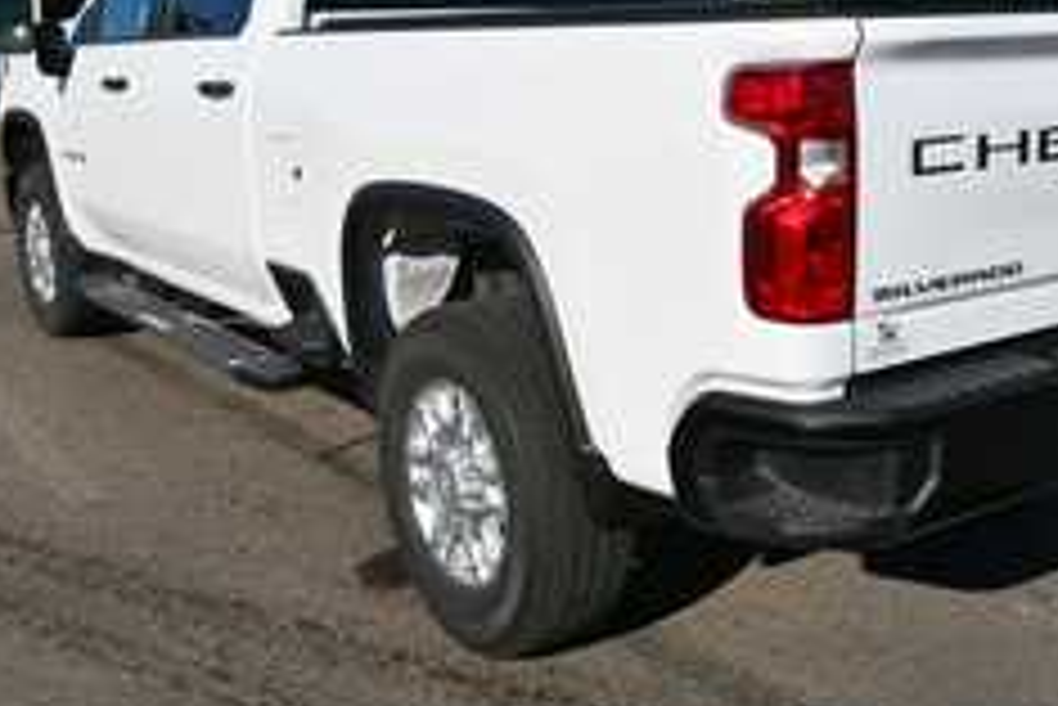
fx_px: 1353
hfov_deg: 42.2
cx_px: 698
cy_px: 218
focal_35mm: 46
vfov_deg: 29.0
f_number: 10
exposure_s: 1/400
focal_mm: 18
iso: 100
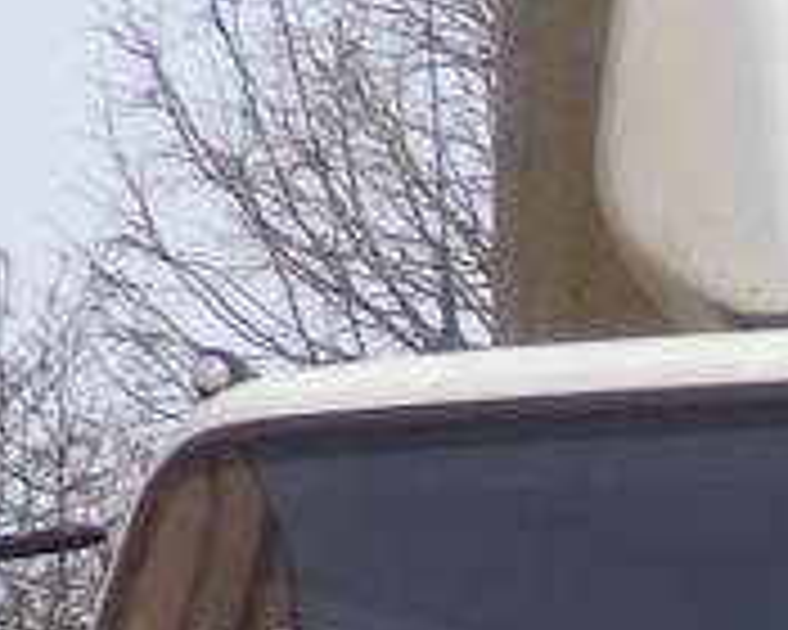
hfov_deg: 4.8
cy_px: 1377
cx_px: 1743
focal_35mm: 394
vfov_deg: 3.9
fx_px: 9189
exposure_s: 1/640
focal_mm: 8.9
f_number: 4
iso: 100
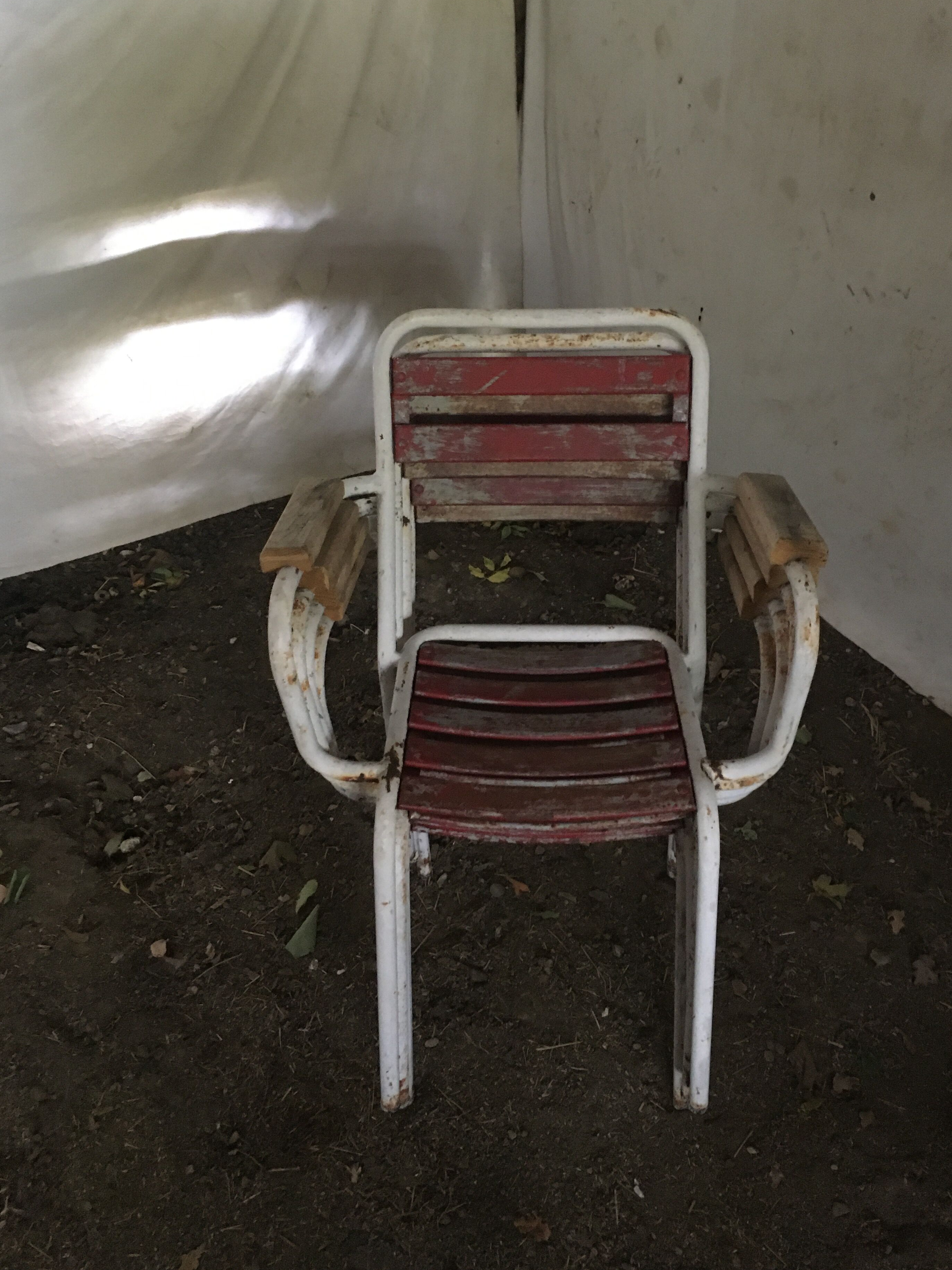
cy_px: 574
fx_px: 1173
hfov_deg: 44.1
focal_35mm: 32
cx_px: 514
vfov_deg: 56.7
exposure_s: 1/17
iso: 400
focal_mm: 4.15
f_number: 2.2
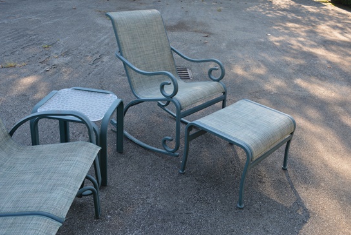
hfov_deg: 57.2
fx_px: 322
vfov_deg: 40.0
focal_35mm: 33
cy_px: 108
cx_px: 178
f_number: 5.6
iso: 220
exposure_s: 1/125
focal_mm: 20
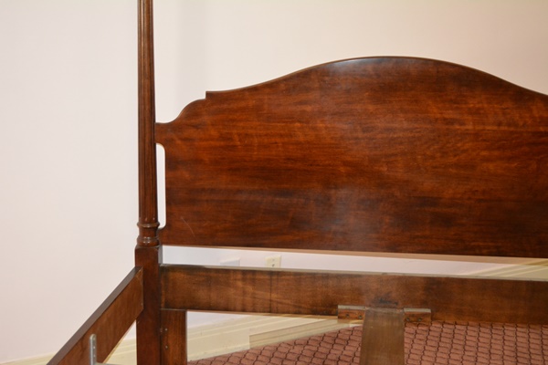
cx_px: 274
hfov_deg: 35.1
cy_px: 182
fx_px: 868
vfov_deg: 23.8
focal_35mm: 57
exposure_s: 1/60
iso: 3200
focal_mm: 38
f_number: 5
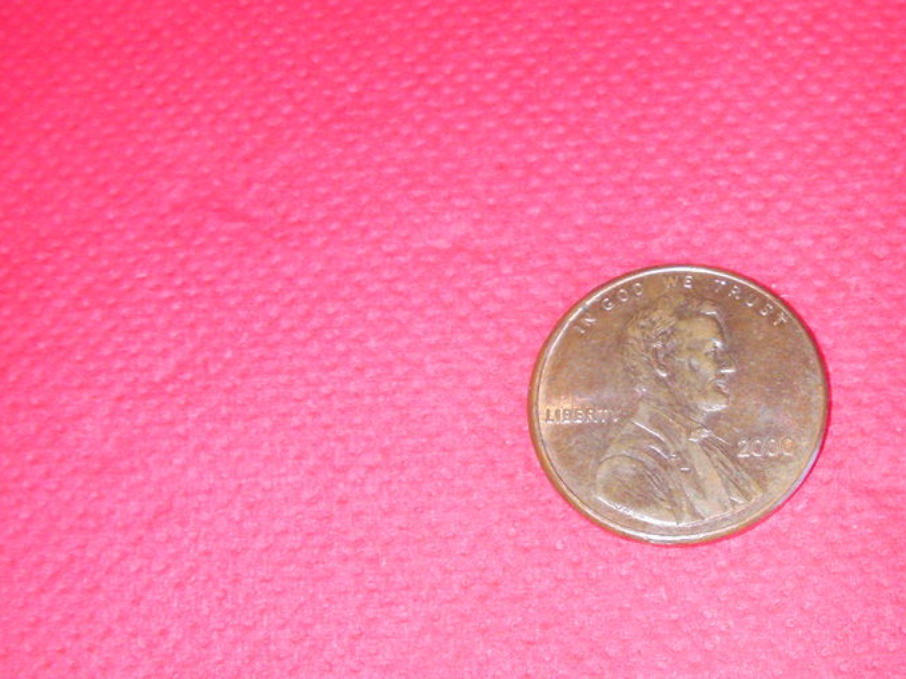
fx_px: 1465
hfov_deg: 33.8
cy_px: 424
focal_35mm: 56
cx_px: 648
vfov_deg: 26.0
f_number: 5.6
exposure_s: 1/30
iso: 200
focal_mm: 6.3
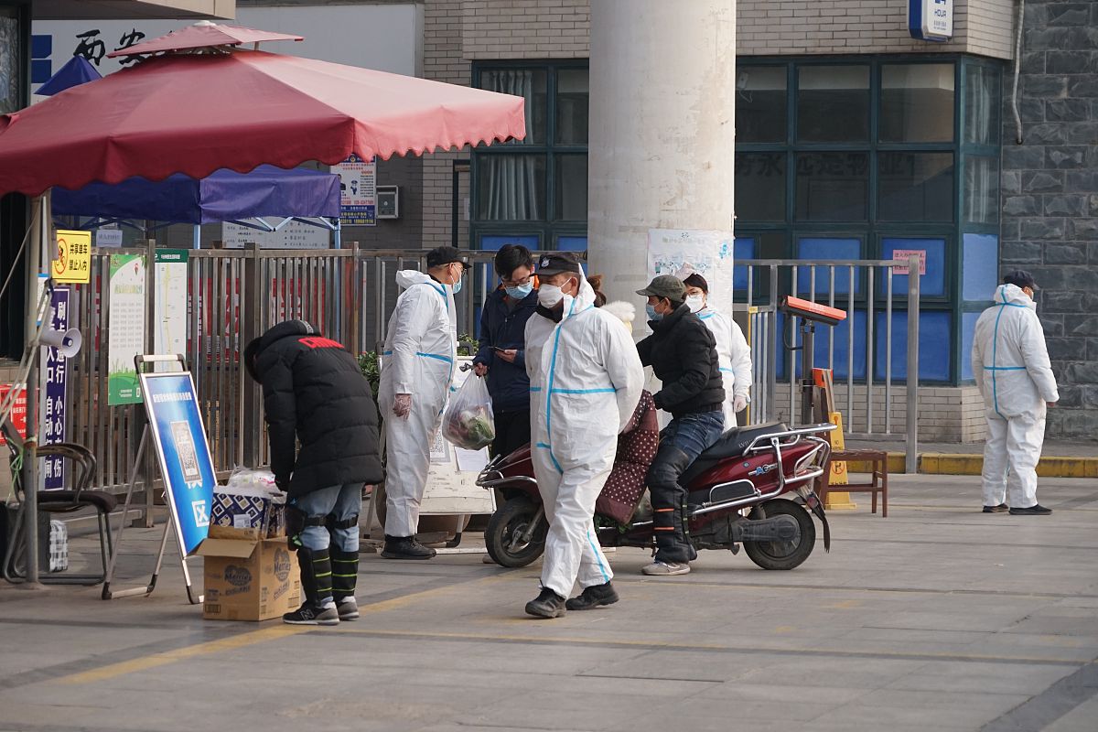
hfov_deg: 16.0
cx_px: 549
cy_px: 366
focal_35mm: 128
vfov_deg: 10.7
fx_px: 3904
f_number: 6.3
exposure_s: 1/500
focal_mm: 128
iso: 1000
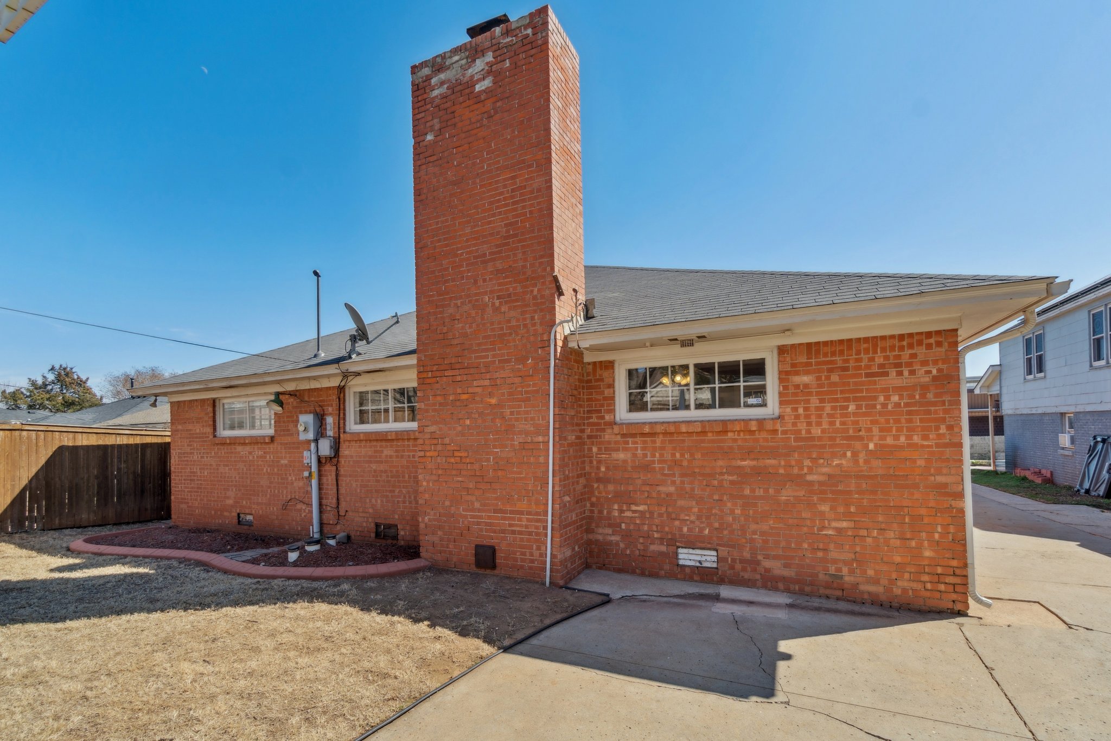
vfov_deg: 77.3
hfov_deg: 100.4
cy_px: 370
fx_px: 463
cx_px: 556
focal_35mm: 15
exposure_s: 1/500
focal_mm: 10
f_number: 9
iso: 100
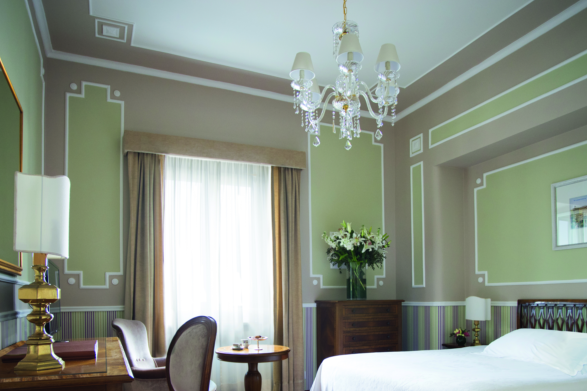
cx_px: 292
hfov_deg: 69.4
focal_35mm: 26
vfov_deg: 47.6
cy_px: 295
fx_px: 424
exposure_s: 1/60
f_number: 4
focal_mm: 17
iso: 640
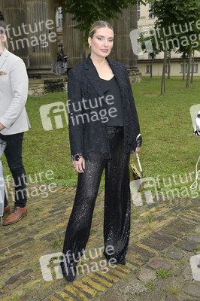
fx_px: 317
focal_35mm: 38
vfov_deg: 50.7
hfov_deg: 35.0
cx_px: 100
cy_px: 150
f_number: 6.3
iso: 400
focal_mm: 38
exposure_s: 1/250
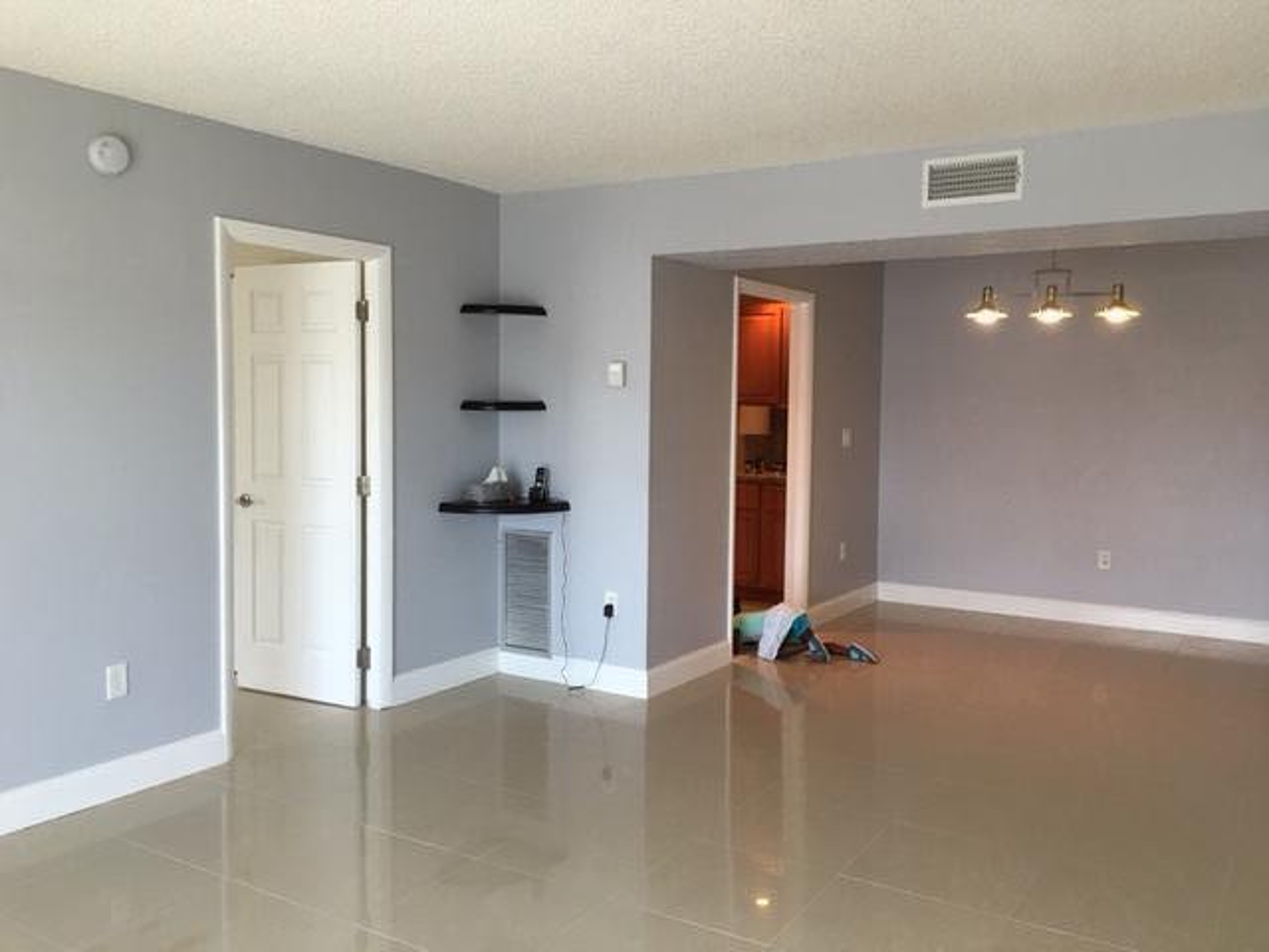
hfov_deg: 61.7
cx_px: 634
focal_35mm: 29
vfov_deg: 48.2
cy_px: 476
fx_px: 1063
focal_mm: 4.15
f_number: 2.2
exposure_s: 1/15
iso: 40
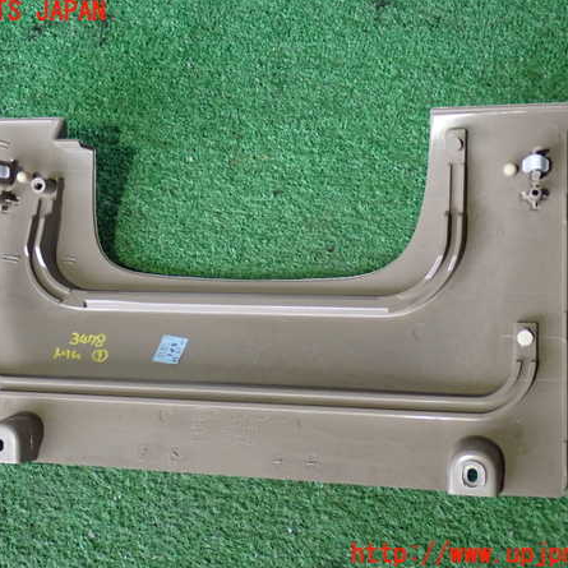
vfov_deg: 30.6
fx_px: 1040
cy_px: 283
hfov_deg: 30.5
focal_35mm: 56
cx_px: 257
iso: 800
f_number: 3.1
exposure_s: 1/50
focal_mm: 8.4
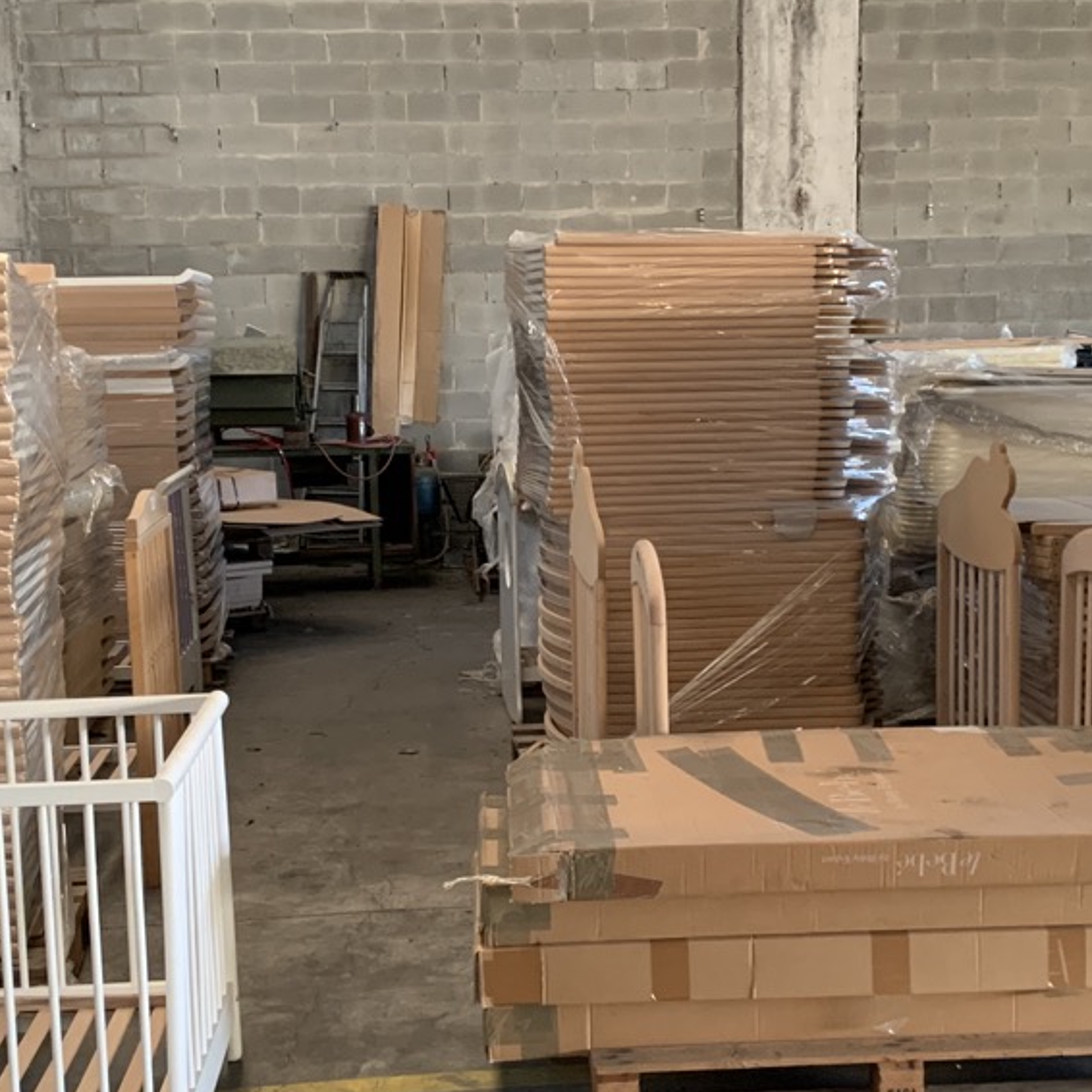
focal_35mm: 52
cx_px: 575
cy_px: 646
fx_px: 1856
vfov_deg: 32.7
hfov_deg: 32.8
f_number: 1.8
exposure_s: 1/45
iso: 400
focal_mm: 4.25
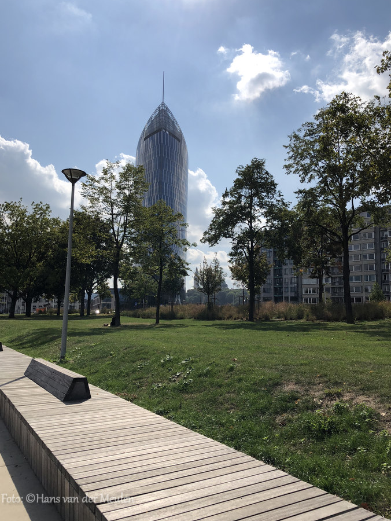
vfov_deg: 61.6
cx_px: 193
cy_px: 257
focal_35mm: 29
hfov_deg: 48.3
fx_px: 436
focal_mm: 3.99
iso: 20
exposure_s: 1/6024
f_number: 1.8
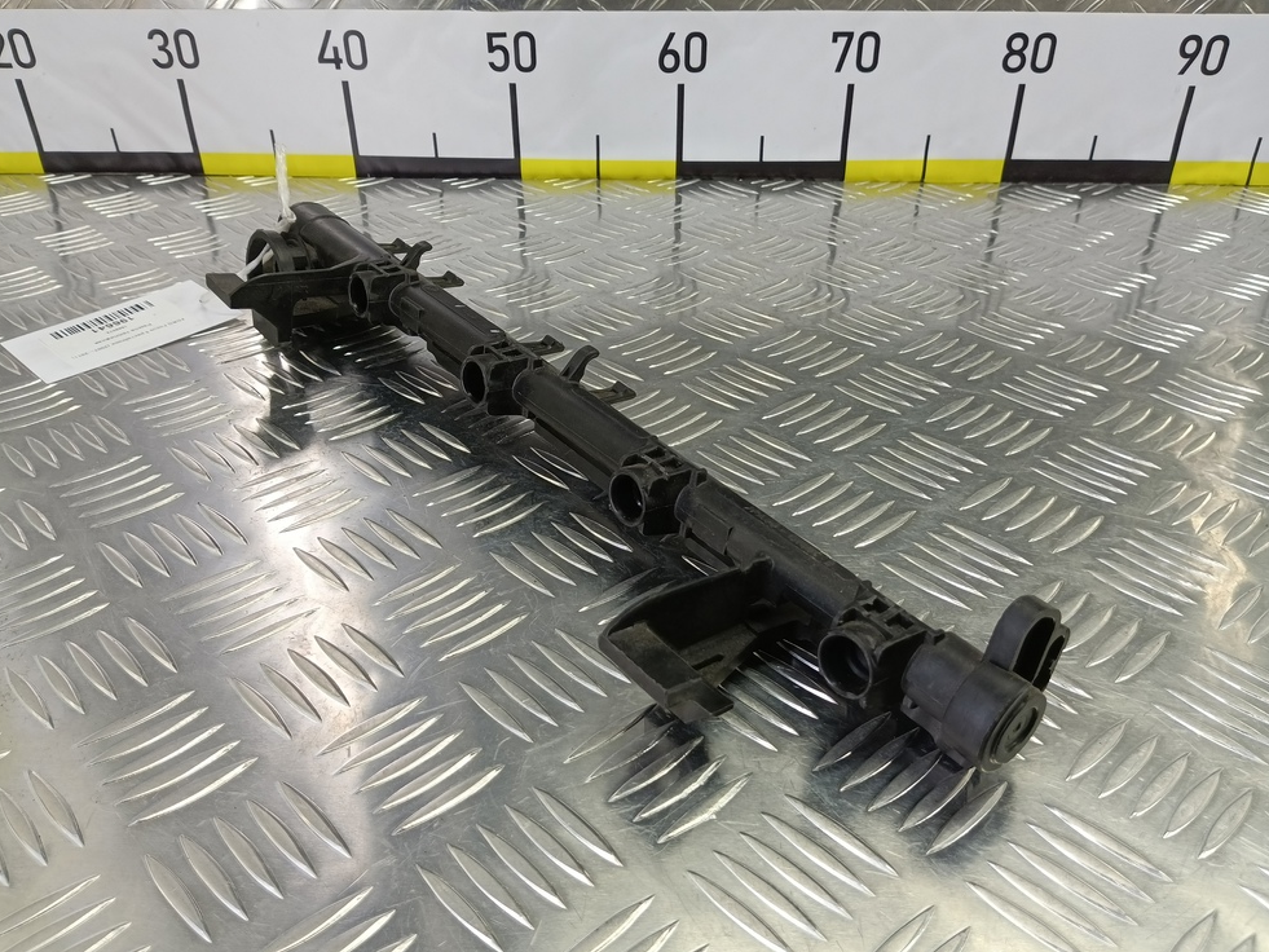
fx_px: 880
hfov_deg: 71.6
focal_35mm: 24
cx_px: 630
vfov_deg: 56.8
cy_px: 473
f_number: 1.6
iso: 139
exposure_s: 1/50
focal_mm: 4.11
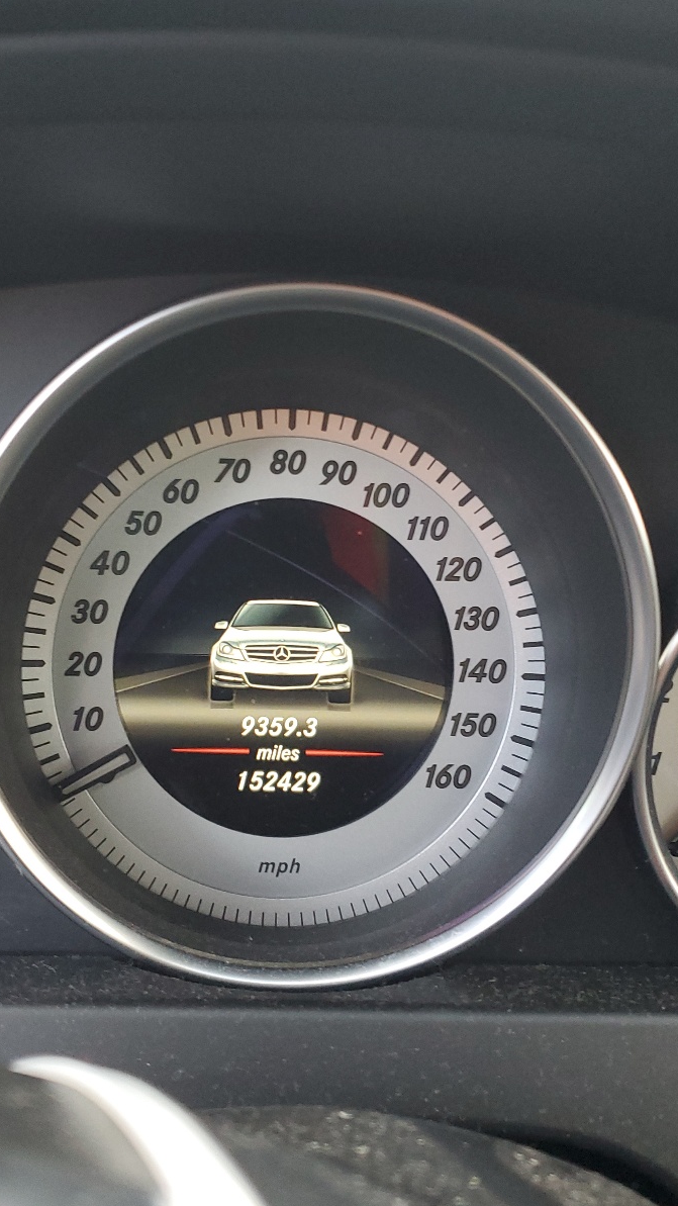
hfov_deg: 31.0
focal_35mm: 38
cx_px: 231
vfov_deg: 52.8
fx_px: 1215
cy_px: 602
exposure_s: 1/60.2
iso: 139
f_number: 1.5
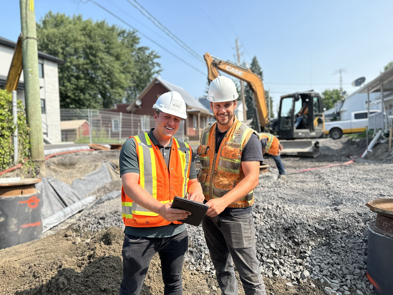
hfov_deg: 71.6
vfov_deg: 56.8
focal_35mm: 24
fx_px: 272
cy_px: 148
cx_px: 196
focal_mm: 6.86
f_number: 1.78
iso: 80
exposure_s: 1/3247
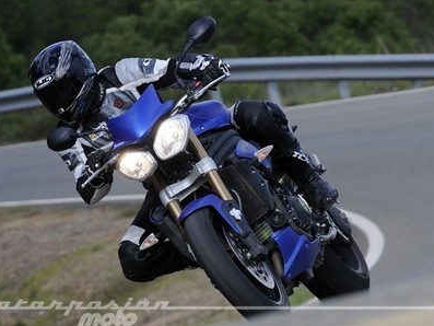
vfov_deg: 4.5
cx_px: 206
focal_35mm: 327
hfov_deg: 6.1
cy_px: 163
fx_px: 4101
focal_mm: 200
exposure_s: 1/400
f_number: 8
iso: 200
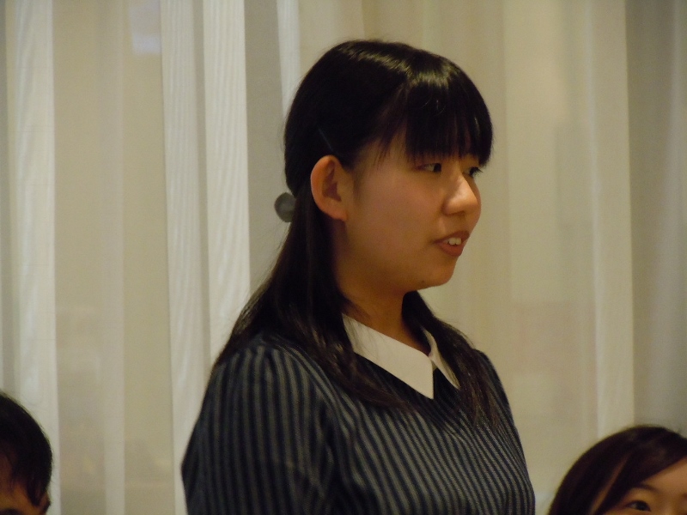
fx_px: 5200
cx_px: 344
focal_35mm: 262
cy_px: 258
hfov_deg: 7.6
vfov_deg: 5.7
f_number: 5.1
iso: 800
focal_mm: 47.2
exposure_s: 1/25
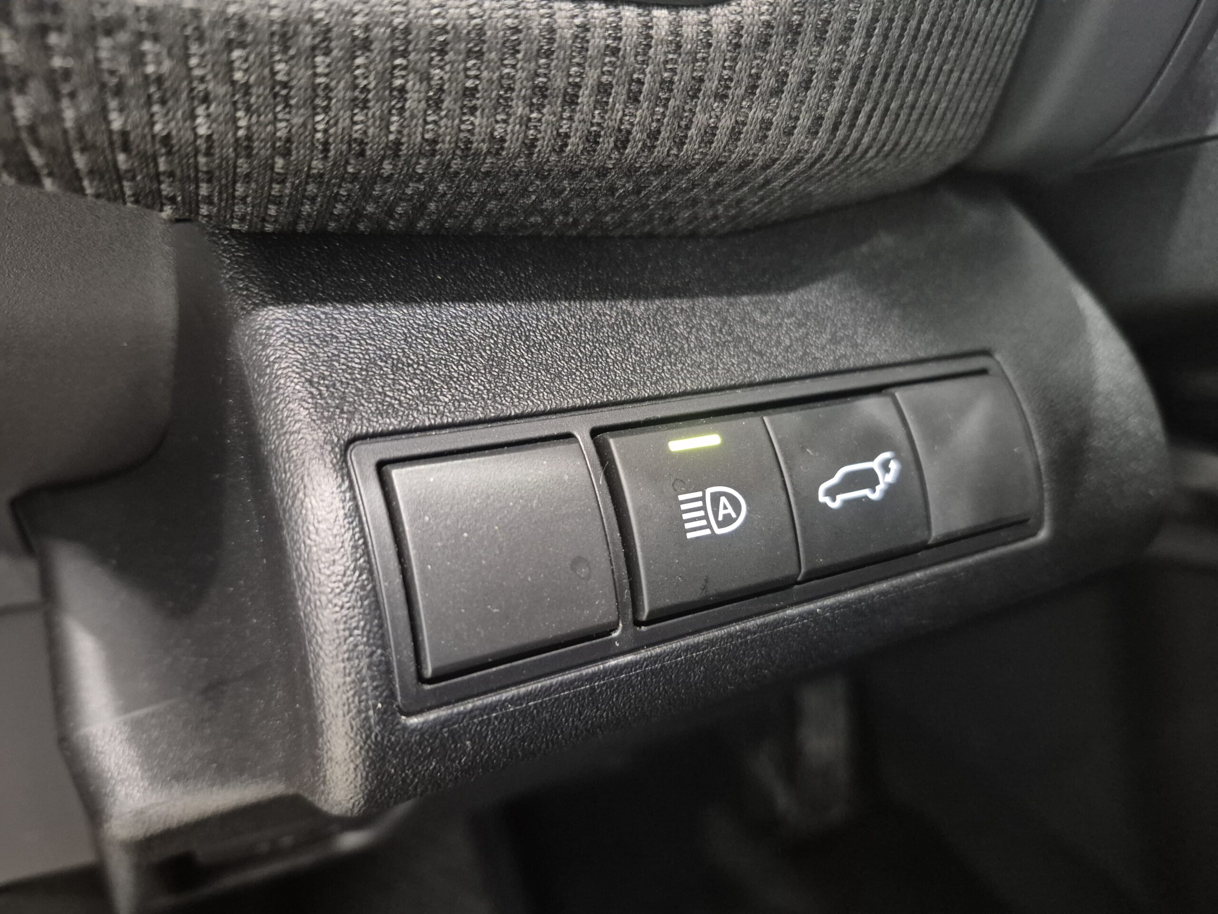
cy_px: 457
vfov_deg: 58.9
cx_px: 609
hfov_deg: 73.9
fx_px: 809
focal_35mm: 23
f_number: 1.8
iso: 1600
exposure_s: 1/50
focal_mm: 5.4
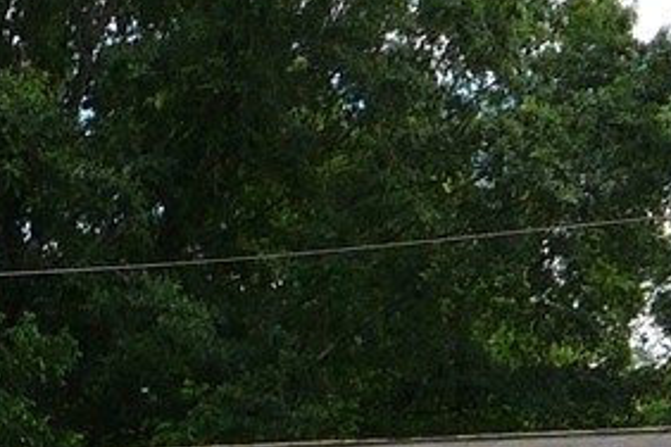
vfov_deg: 9.8
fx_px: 2460
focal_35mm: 132
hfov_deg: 15.4
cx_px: 128
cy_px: 844
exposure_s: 1/500
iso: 80
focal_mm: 5.2
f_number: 2.8
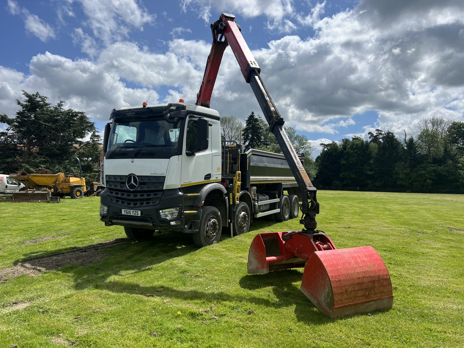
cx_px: 232
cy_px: 174
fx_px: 349
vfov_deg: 53.1
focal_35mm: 26
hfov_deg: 67.3
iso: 50
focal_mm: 5.7
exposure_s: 1/6993
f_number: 1.5
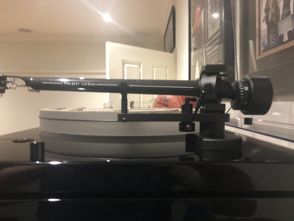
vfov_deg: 48.2
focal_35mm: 29
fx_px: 246
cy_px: 110
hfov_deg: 61.7
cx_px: 147
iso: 320
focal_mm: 4.15
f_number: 2.2
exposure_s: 1/17
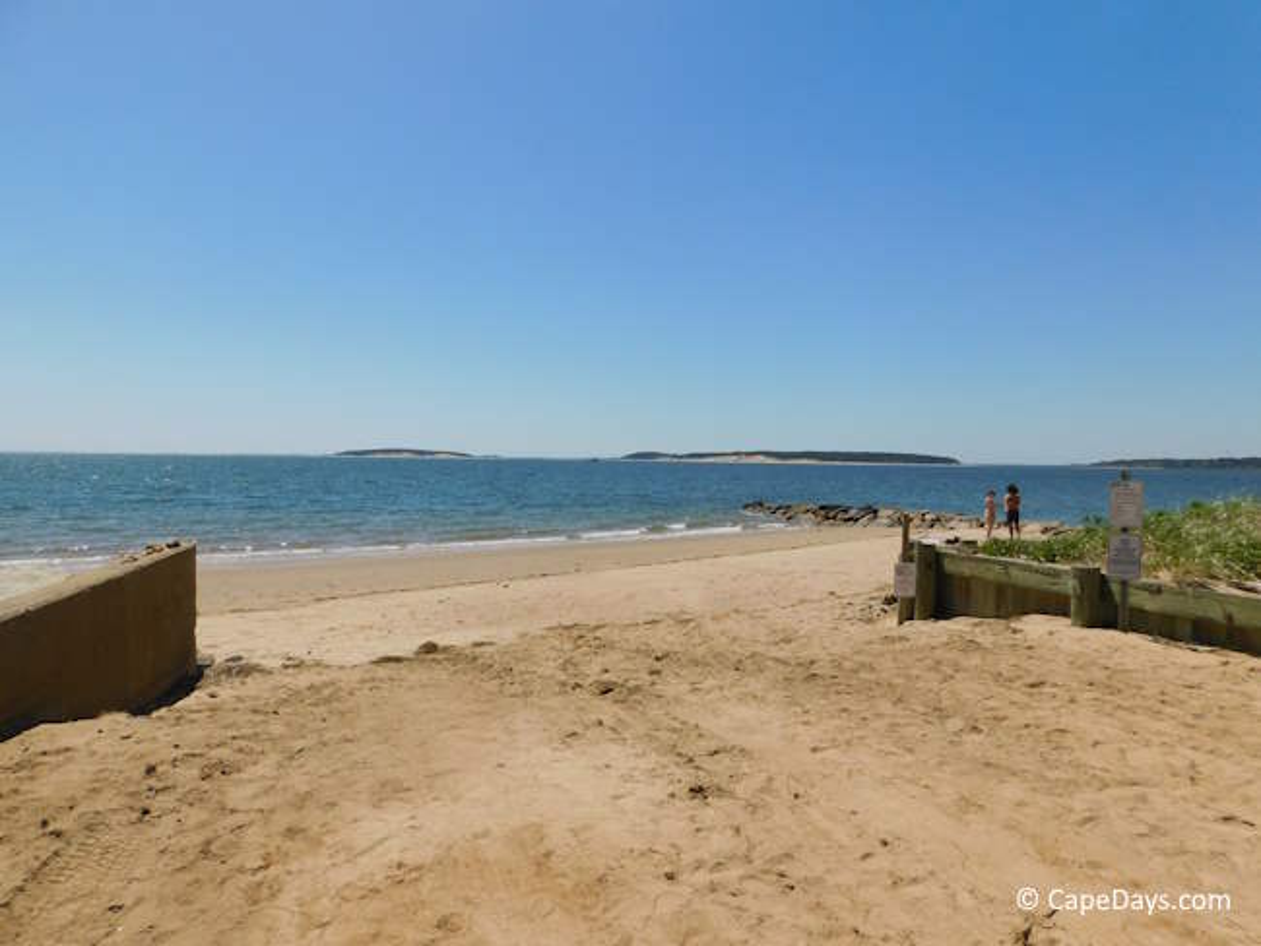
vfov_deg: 58.9
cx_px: 630
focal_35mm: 23
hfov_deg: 73.9
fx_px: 838
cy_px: 473
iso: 125
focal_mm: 4
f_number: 6
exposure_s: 1/1000
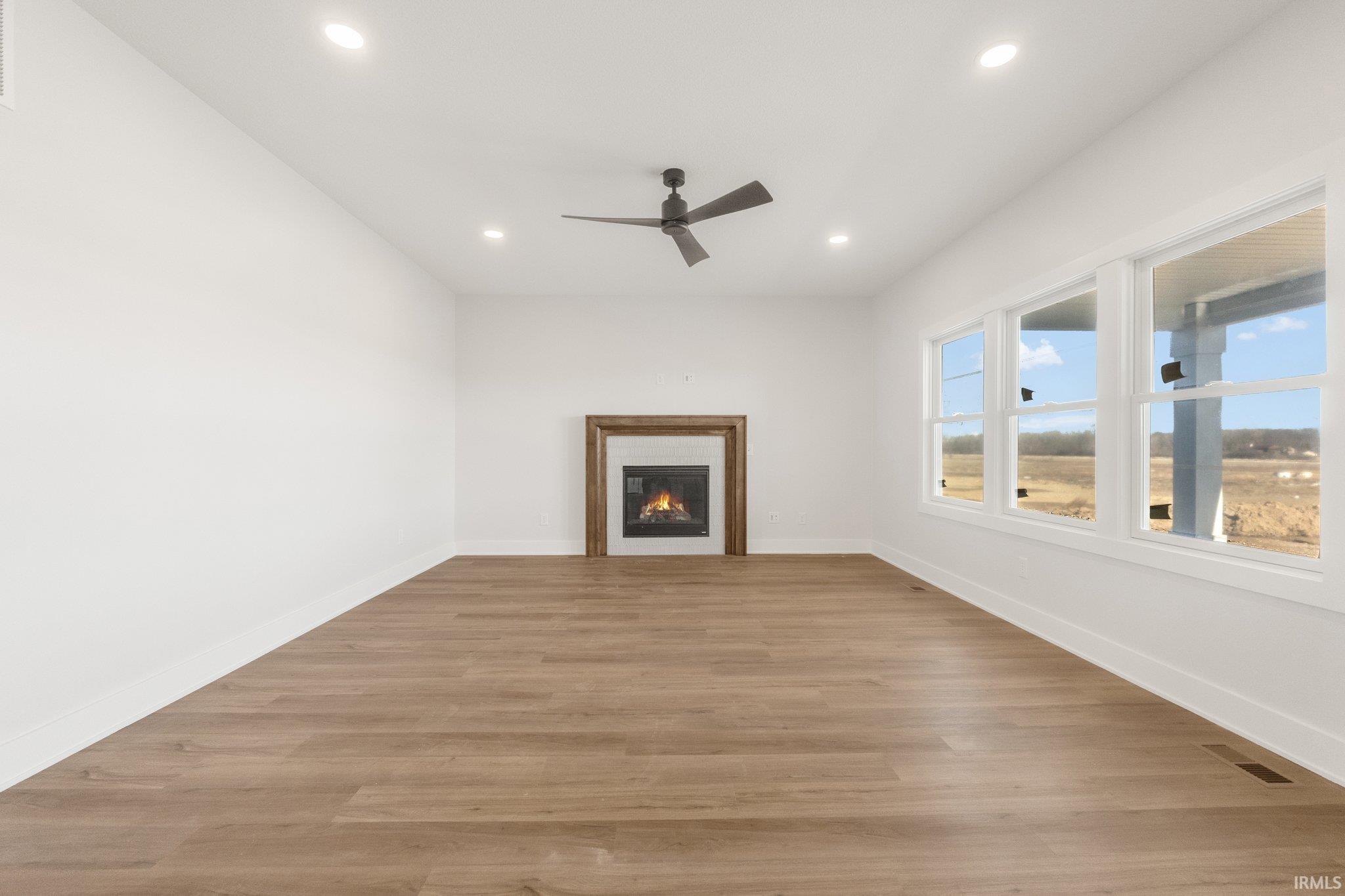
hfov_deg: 100.4
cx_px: 672
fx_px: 560
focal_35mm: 15
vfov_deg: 77.3
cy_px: 448
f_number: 5
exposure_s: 1/160
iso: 800
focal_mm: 10
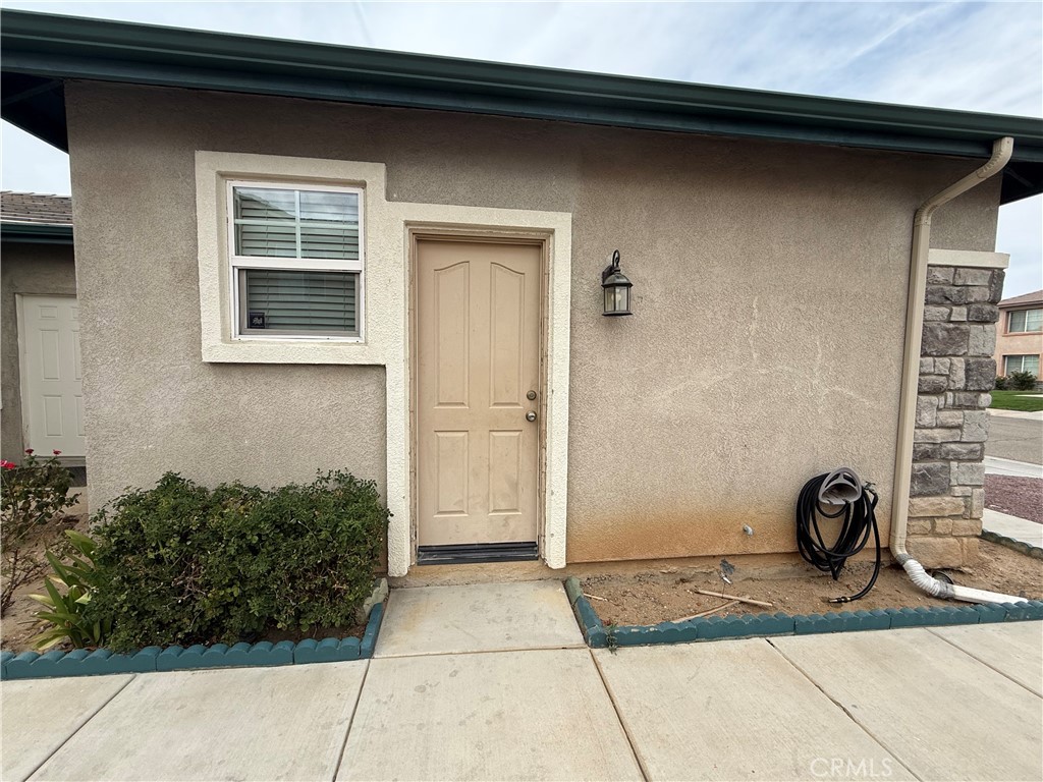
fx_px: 422
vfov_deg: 85.7
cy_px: 391
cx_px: 522
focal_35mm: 14
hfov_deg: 102.1
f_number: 2.2
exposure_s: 1/1285
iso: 50
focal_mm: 2.22
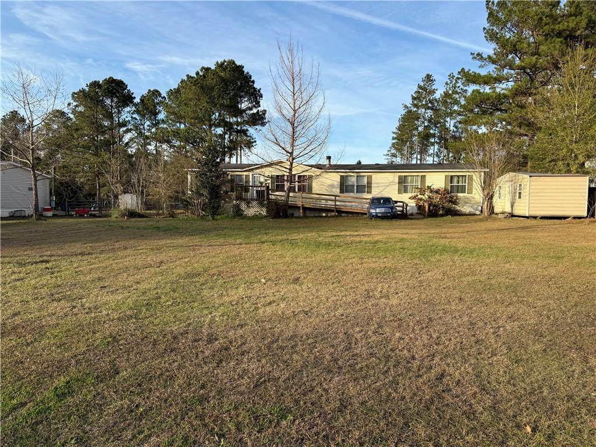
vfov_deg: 56.8
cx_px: 298
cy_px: 224
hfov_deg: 71.6
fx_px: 413
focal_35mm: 24
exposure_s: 1/1770
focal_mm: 6.76
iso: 80
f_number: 1.78
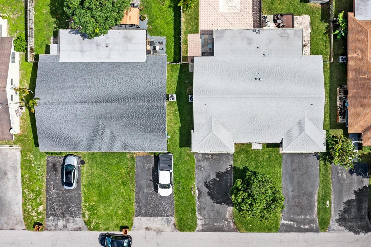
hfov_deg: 49.3
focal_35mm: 39
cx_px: 222
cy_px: 86
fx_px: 402
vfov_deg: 34.0
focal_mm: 10.26
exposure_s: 1/800
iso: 100
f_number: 5
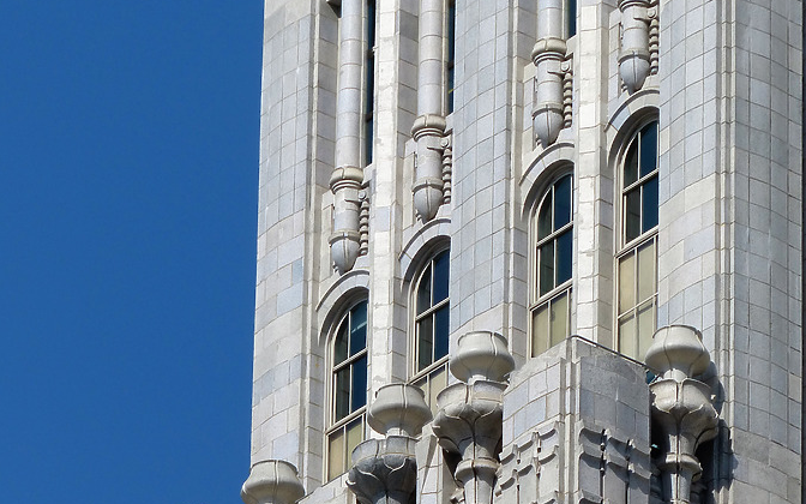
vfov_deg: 2.3
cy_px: 426
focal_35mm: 576
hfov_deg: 3.6
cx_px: 404
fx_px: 12652
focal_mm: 73
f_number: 5
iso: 100
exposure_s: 1/1600
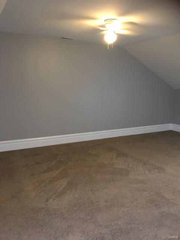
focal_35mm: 29
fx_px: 201
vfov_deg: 61.7
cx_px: 90
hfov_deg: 48.2
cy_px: 120
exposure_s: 1/24
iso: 200
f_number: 2.2
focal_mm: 4.15
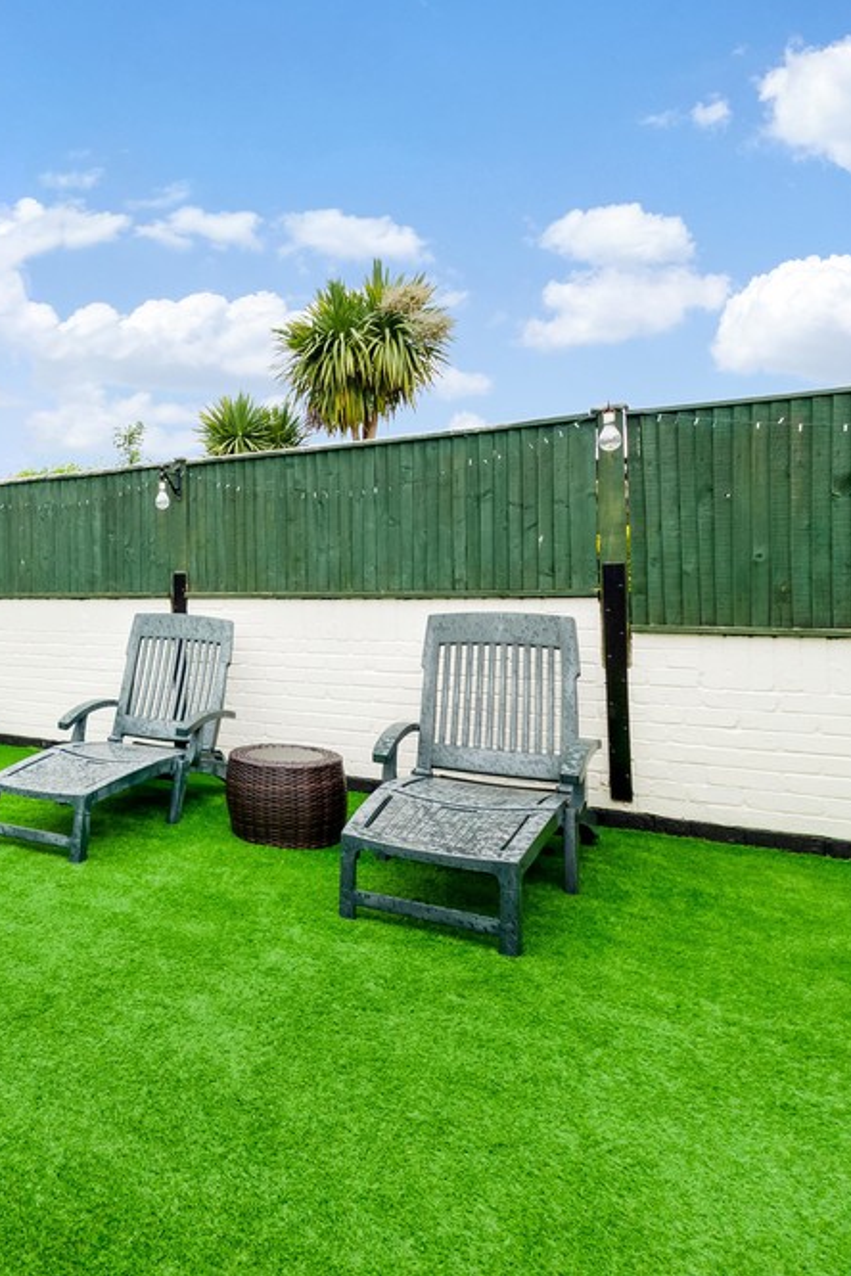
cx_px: 36
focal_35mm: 23
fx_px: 815
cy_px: 628
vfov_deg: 76.1
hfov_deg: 47.5
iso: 320
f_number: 7.1
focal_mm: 10
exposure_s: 1/250
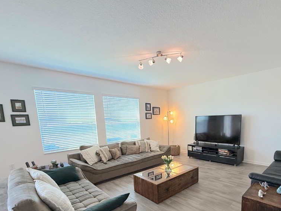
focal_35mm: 19
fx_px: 154
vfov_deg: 66.8
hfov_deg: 83.6
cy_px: 141
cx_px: 170
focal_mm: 2.22
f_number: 2.2
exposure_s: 1/120
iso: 100
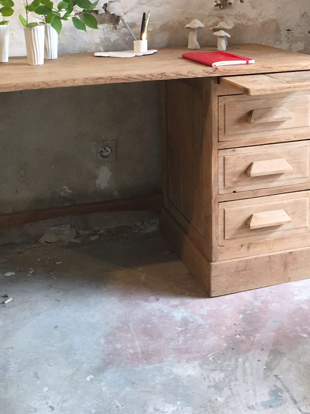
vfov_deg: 37.2
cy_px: 67
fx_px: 585
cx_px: 155
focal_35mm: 49
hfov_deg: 29.7
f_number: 2.2
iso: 125
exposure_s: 1/33
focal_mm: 4.15
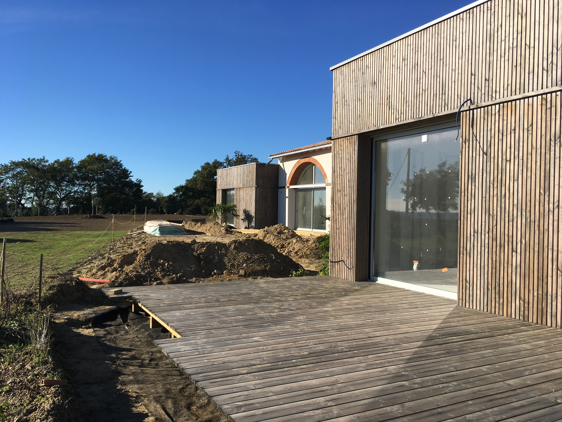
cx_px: 281
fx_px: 471
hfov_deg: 61.7
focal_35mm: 29
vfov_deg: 48.2
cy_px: 211
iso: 25
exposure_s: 1/1603
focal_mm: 4.15
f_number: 2.2
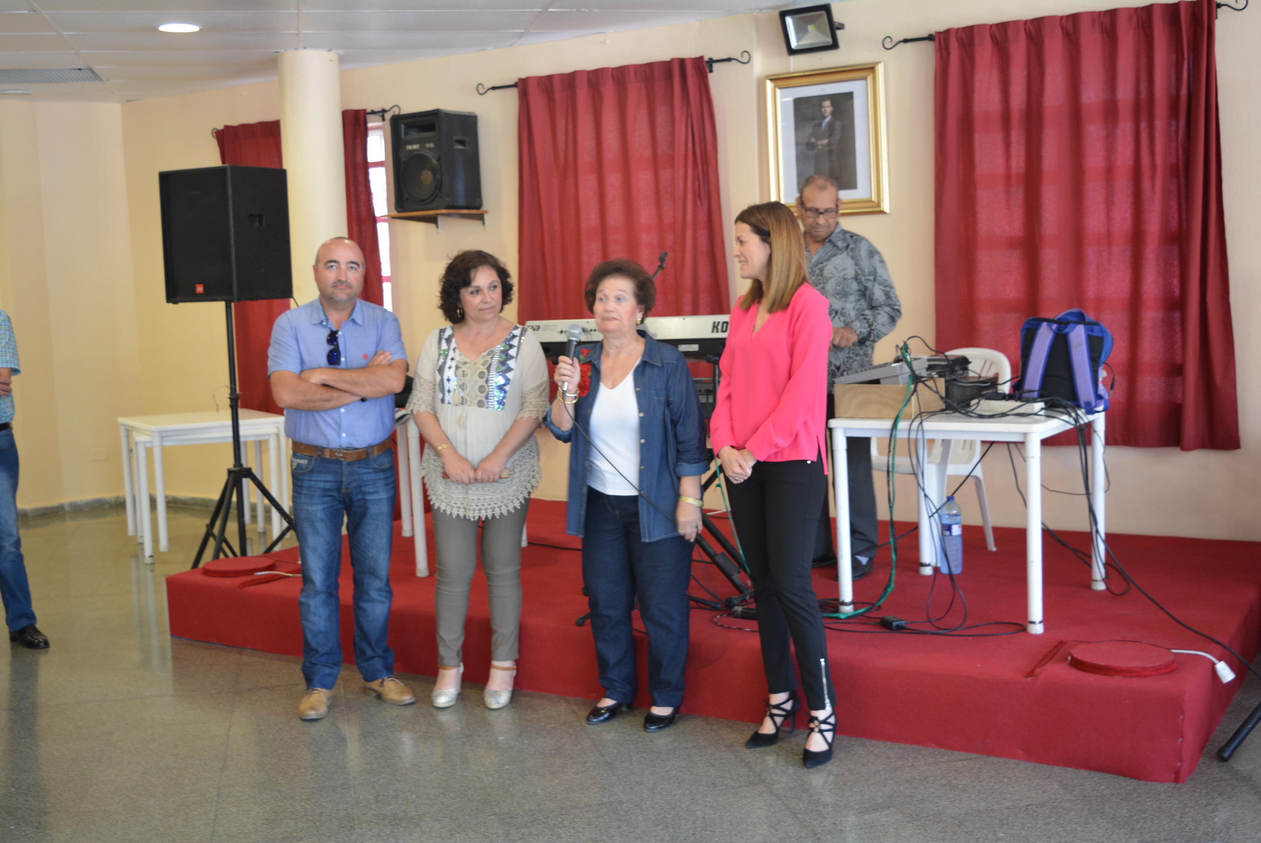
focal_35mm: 42
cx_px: 630
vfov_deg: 31.9
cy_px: 422
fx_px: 1472
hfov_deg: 46.4
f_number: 4.2
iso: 400
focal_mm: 28
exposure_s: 1/8
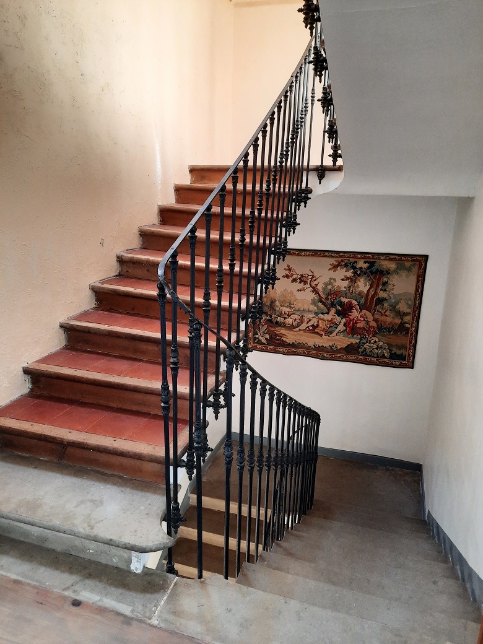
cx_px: 242
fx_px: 465
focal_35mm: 25
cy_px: 322
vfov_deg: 69.4
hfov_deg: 54.9
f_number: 2
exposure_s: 1/50
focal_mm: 4.6
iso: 320
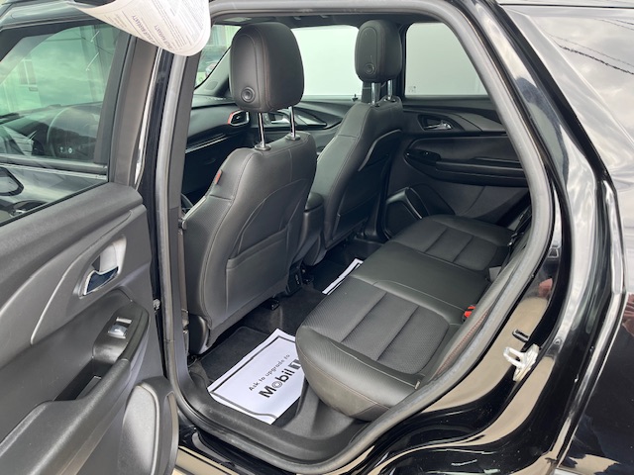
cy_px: 238
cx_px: 317
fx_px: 476
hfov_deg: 67.3
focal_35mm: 26
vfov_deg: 53.1
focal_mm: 5.1
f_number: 1.6
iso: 64
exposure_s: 1/135
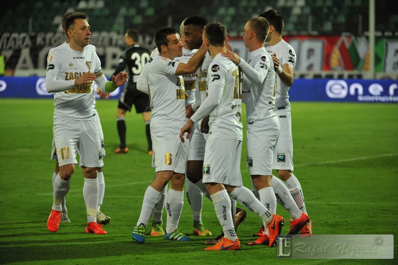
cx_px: 199
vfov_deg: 6.9
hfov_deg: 10.3
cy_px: 132
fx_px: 2210
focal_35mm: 200
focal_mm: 200
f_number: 4
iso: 3200
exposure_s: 1/1000
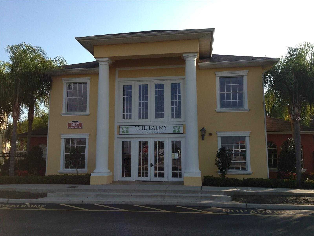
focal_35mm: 33
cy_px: 118
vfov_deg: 42.9
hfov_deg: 55.4
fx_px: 299
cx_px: 157
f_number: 2.4
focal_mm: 4.13
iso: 50
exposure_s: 1/1004
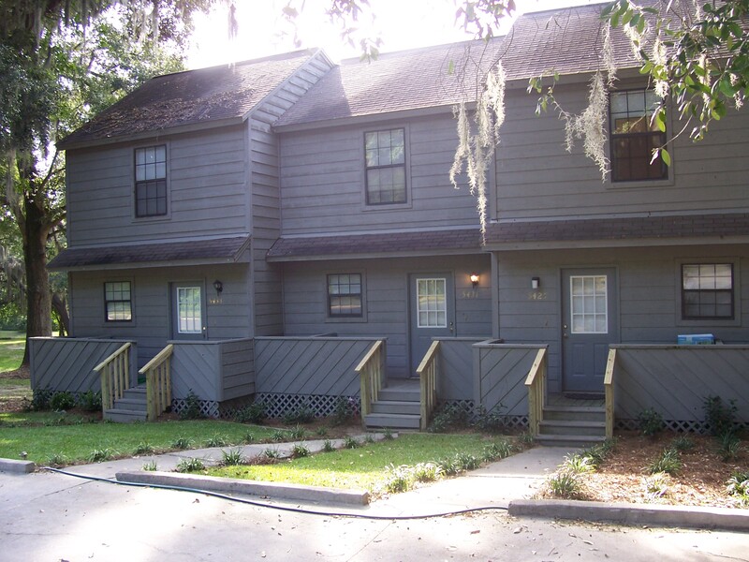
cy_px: 281
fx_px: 736
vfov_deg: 41.8
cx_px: 374
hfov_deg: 54.0
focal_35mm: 34
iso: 80
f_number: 2.7
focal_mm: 5.6
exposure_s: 1/60
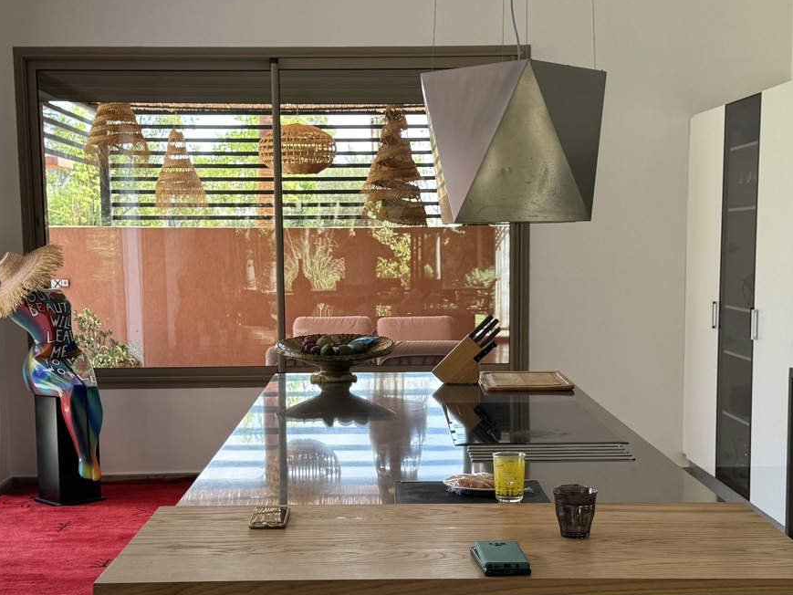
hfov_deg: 36.2
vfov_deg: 27.4
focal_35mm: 53
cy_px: 369
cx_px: 386
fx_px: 1214
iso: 64
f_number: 1.78
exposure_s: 1/191
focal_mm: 6.76
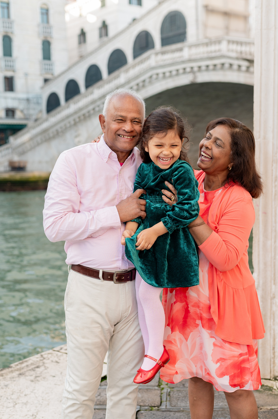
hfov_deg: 27.0
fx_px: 580
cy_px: 210
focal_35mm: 50
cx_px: 139
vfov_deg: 39.6
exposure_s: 1/400
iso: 250
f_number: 3.5
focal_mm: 50
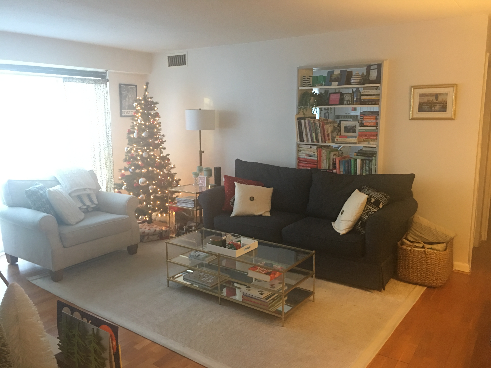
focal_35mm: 29
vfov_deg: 48.2
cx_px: 246
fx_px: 411
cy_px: 184
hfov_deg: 61.7
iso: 100
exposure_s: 1/10
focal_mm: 4.15
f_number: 2.2
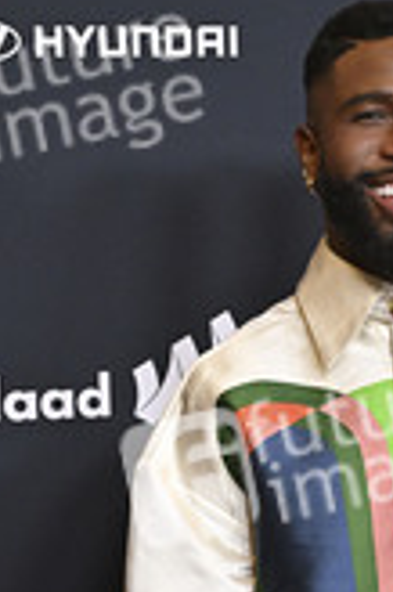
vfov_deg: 14.0
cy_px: 643
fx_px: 2363
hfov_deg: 9.4
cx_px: 411
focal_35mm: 144
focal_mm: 59
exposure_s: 1/250
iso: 4000
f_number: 5.6
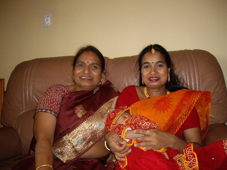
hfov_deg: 49.0
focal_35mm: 38
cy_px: 85
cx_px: 114
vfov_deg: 37.7
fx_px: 249
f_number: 2.7
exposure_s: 1/40
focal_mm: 6.2
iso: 200
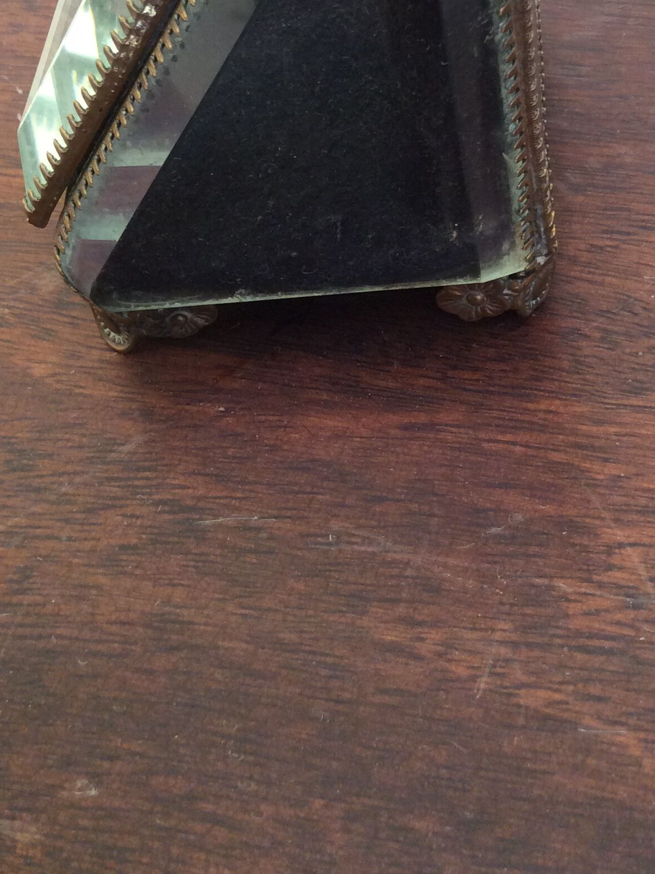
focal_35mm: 53
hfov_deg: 27.4
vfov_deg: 35.1
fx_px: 1337
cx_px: 436
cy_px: 187
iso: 80
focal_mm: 3.3
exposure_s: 1/25
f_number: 2.4
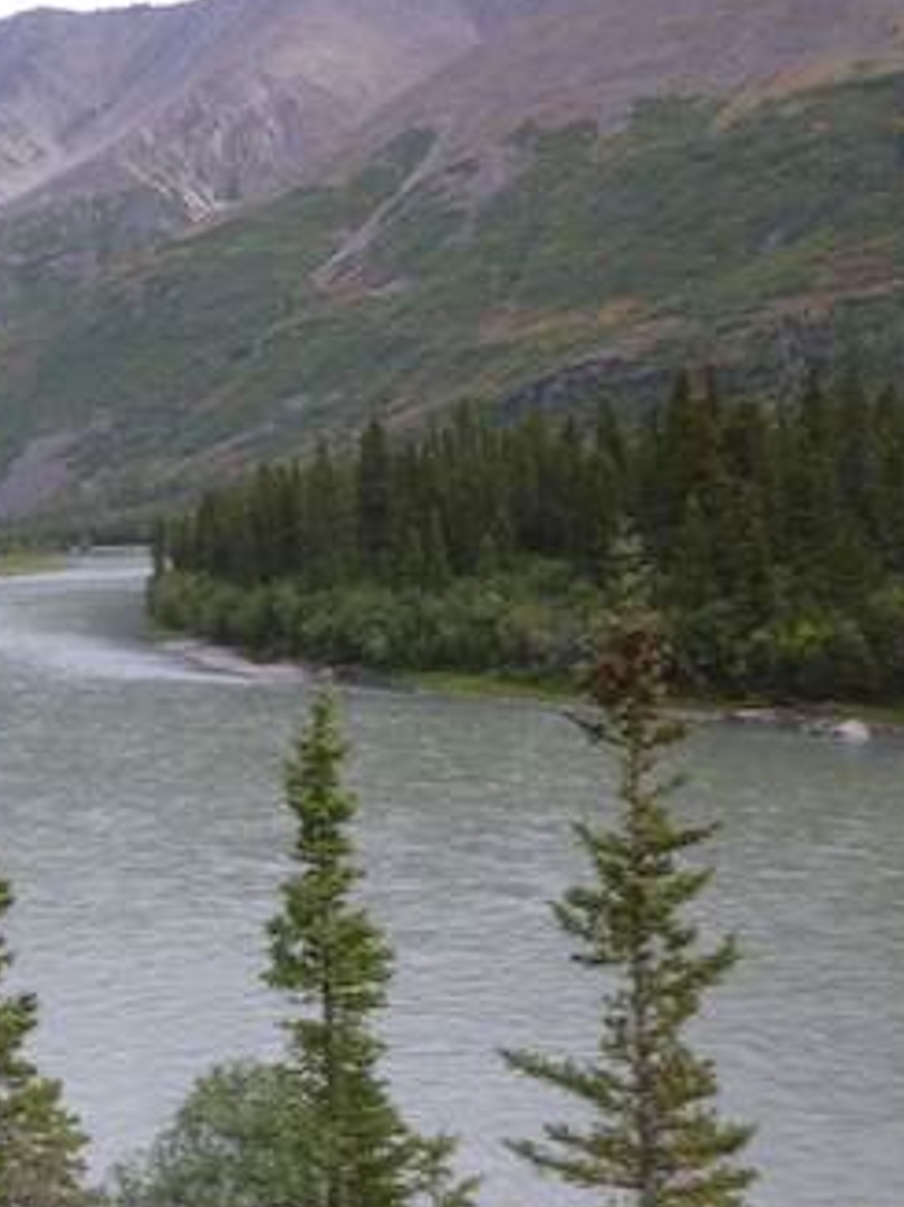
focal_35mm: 49
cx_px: -229
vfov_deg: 38.9
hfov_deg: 25.9
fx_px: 1707
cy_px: 664
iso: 160
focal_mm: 4.5
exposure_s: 1/400
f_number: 3.1
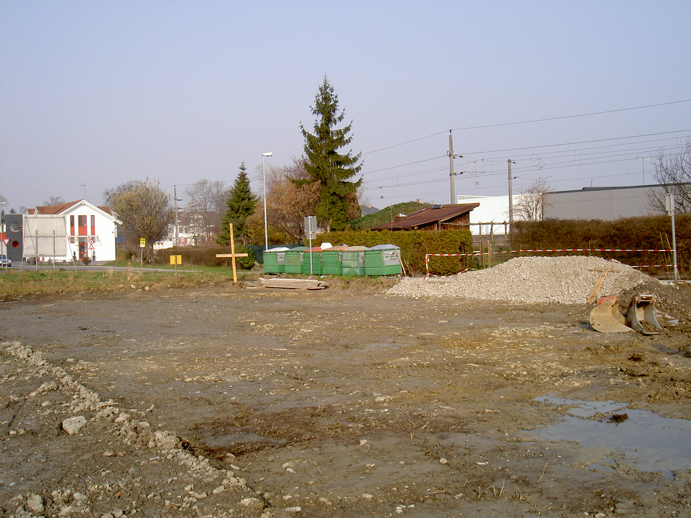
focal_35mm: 39
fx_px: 779
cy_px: 259
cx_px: 346
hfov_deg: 47.9
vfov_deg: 36.8
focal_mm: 8
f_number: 4.7
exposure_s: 1/476
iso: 100
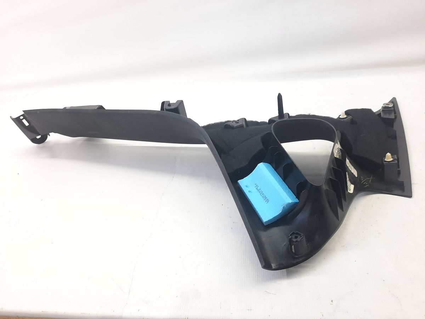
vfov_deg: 54.9
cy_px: 160
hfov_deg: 69.4
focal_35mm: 25
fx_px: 307
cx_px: 212
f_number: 2
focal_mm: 4.6
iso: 100
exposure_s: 1/50
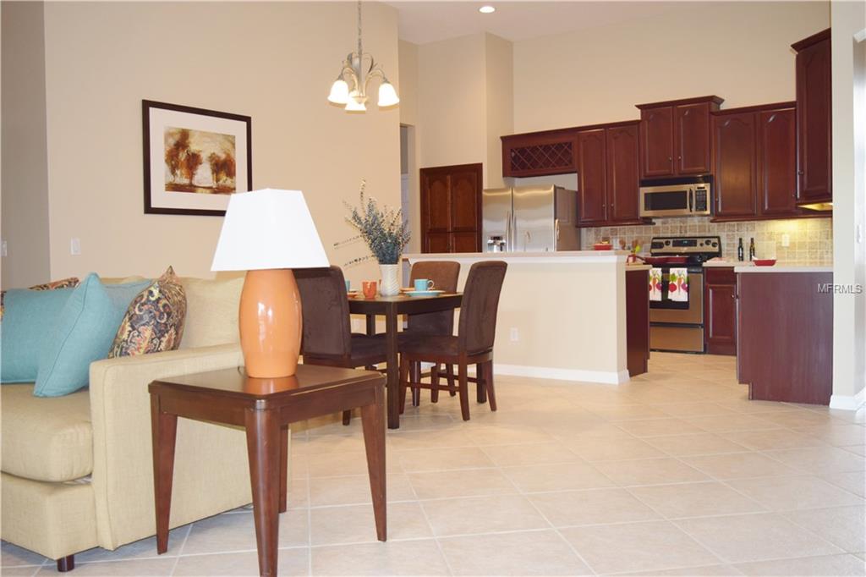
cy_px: 288
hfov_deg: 55.1
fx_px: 830
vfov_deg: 38.3
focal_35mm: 34
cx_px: 433
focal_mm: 23
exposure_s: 1/60
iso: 400
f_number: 3.8
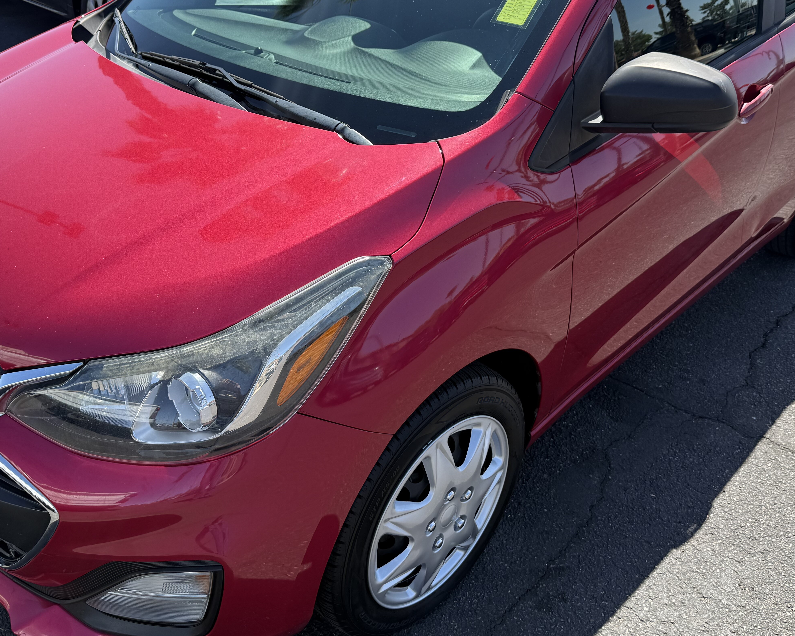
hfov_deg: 52.8
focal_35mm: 34
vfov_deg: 43.0
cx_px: 359
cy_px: 241
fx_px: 800
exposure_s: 1/1437
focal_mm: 6.76
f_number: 1.78
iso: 80
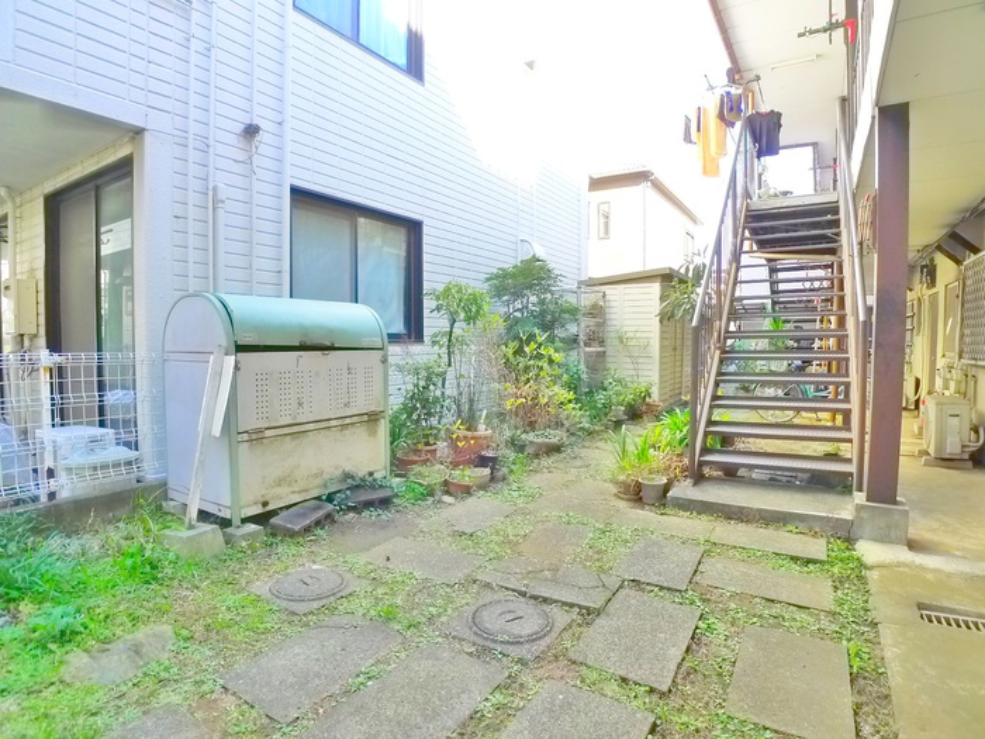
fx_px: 683
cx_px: 492
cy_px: 370
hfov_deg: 71.6
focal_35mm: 24
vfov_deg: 56.8
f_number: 2.5
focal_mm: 5.1
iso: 400
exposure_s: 1/125
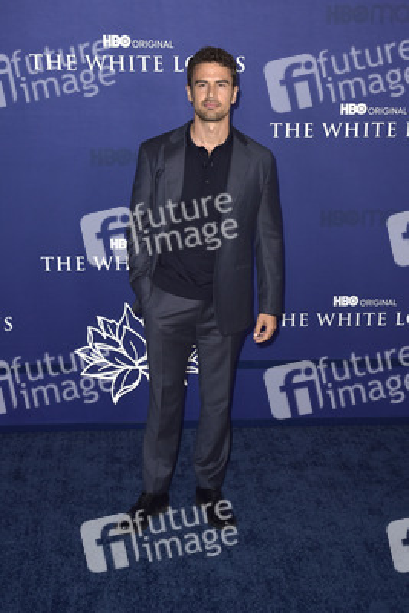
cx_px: 204
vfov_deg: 41.1
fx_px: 817
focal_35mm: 48
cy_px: 306
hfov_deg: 28.1
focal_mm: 48
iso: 640
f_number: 6.3
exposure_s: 1/250
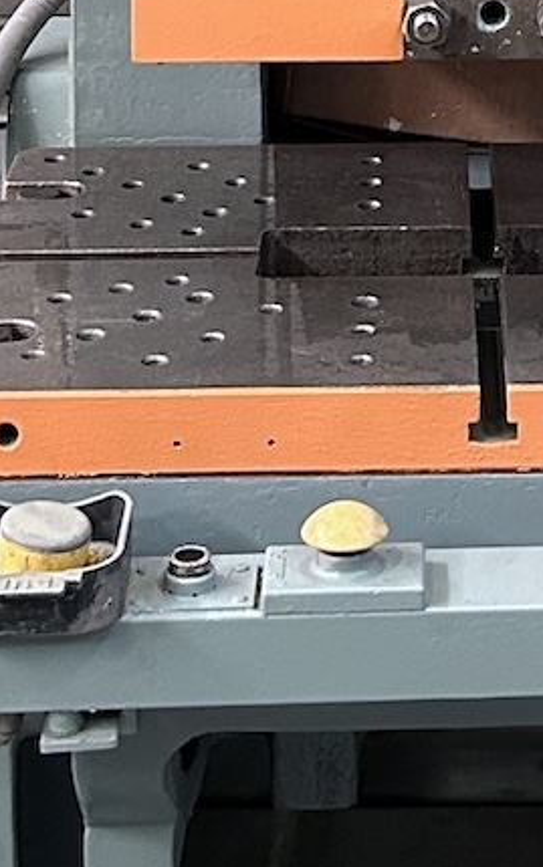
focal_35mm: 123
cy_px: -413
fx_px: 2910
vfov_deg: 15.7
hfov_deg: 10.6
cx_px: 545
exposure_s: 1/60
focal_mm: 5.7
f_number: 1.5
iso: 320
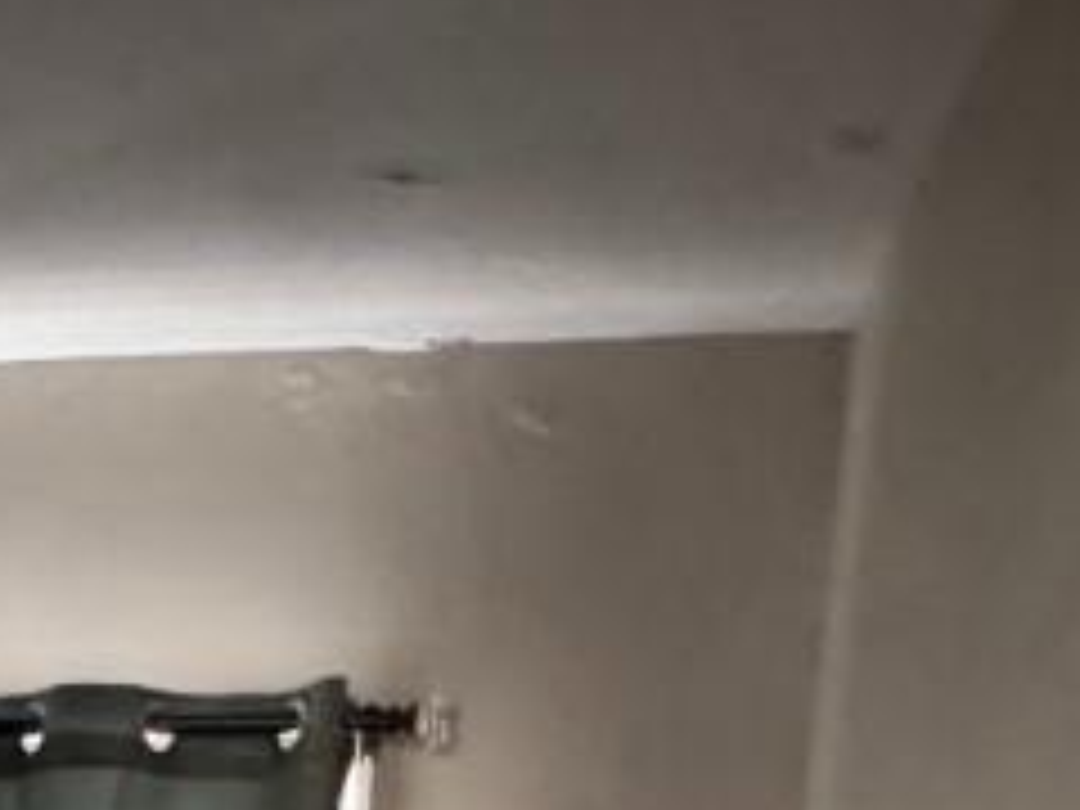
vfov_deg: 14.2
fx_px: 2621
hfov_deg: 21.5
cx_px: -243
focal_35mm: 84
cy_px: 1710
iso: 1250
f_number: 2.2
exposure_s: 1/40
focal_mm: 2.22
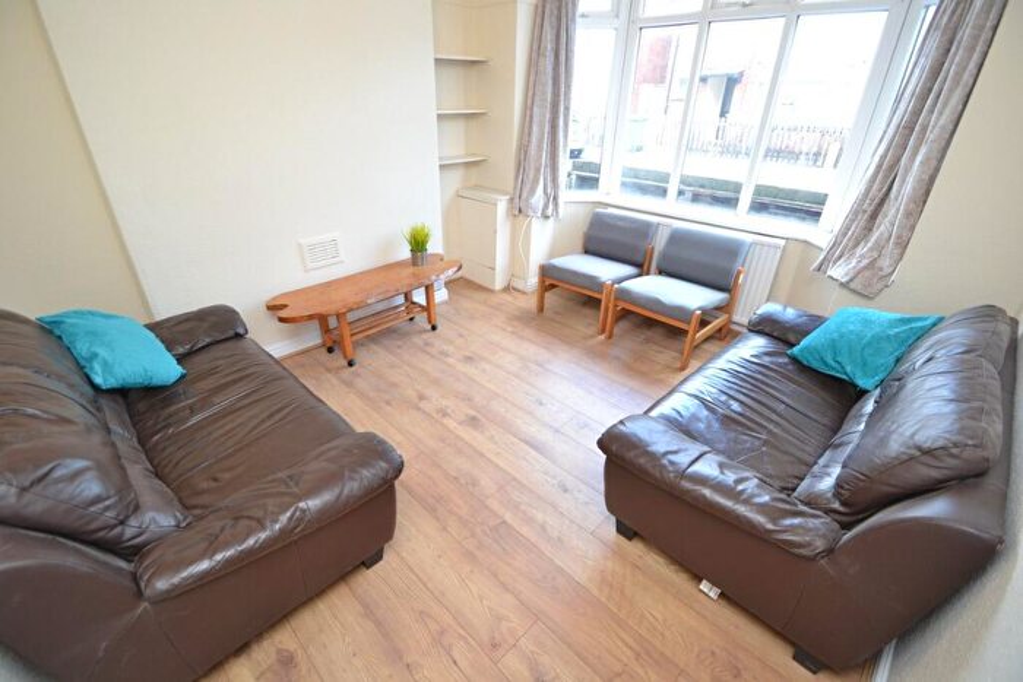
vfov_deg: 77.4
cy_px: 341
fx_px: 426
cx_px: 512
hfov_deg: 100.4
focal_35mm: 15
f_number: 3.5
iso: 400
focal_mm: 10
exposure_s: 1/60
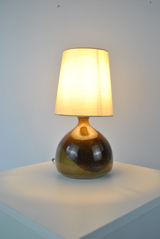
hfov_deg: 37.0
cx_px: 80
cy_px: 120
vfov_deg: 53.1
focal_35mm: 36
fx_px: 239
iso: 200
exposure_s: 1/60
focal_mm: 24
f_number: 4.5
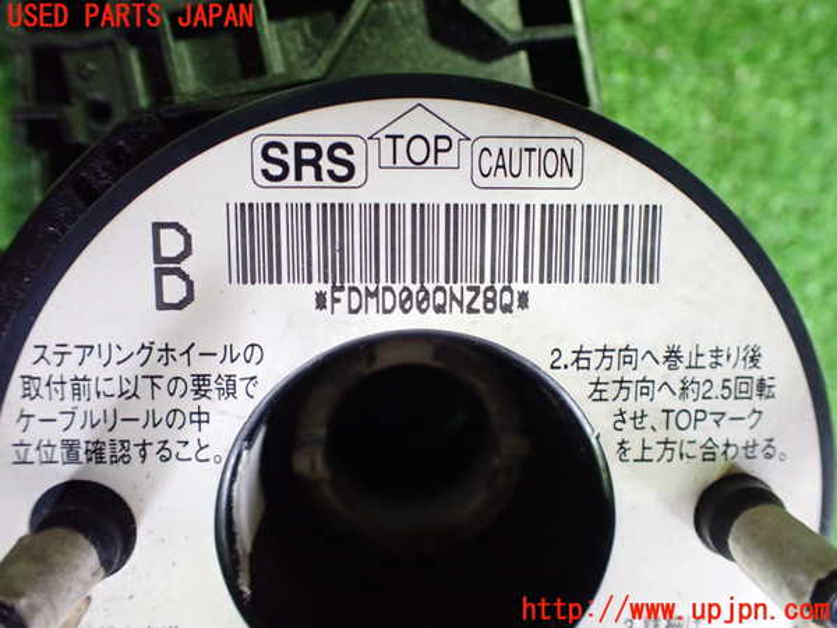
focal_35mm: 30
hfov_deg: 60.0
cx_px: 418
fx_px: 725
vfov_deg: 46.8
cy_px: 314
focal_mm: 5.4
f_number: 2.3
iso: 1000
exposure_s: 1/30
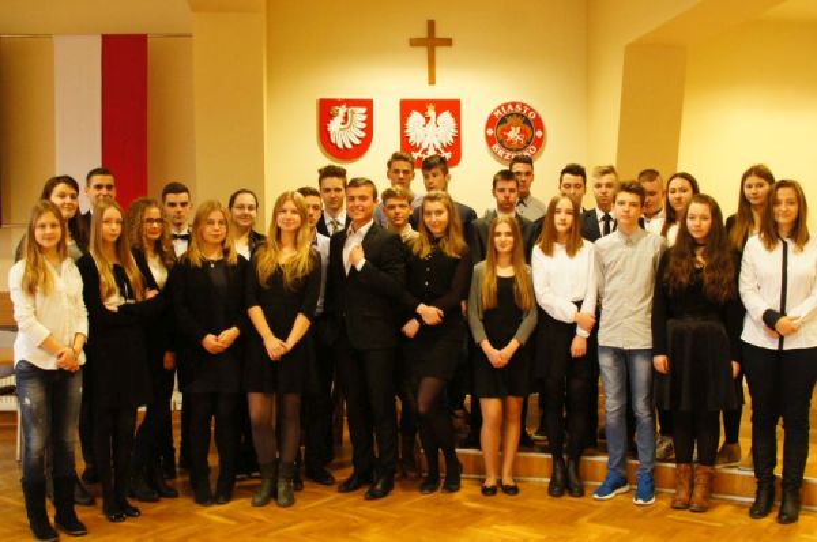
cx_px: 408
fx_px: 838
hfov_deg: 52.0
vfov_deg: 35.8
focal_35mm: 37
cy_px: 271
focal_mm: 18
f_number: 6.3
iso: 1600
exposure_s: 1/20
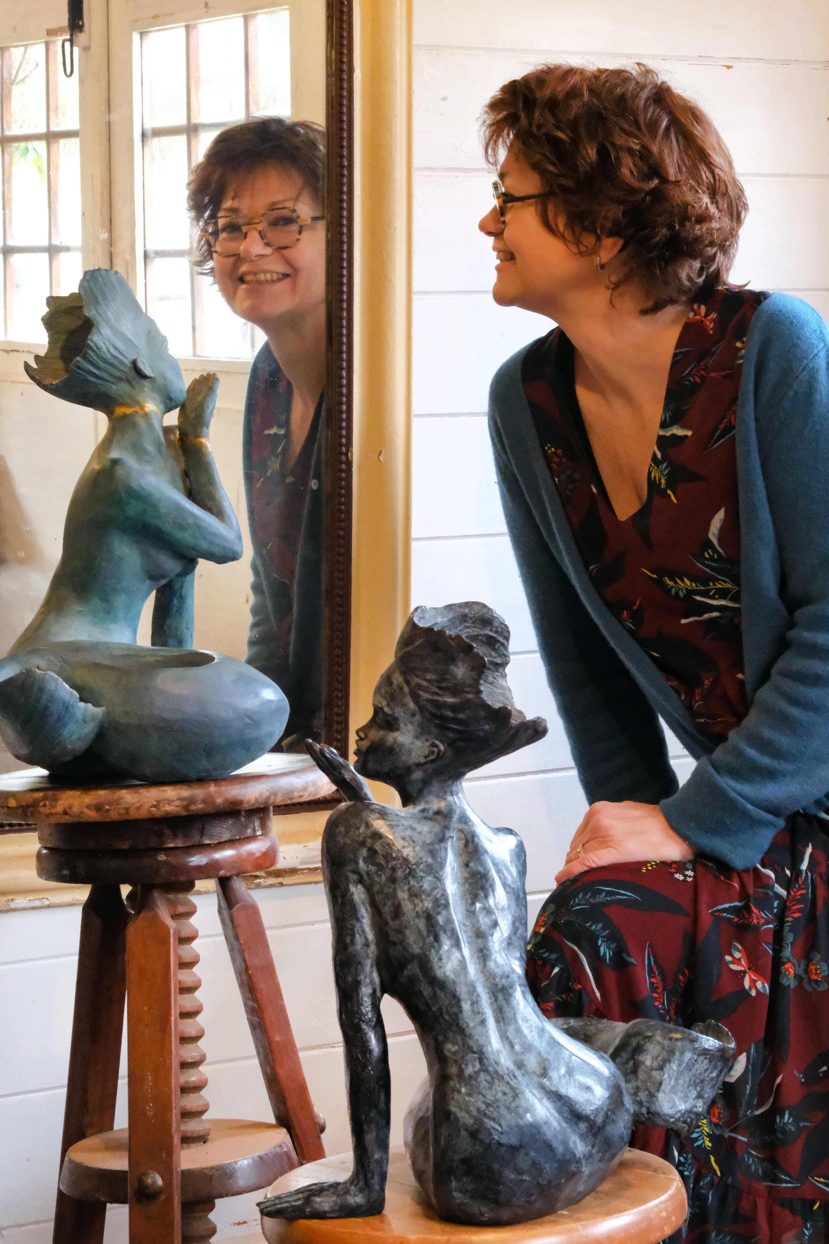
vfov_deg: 24.5
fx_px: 2867
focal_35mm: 83
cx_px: 409
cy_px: 688
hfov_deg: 16.5
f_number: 16
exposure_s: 1/45
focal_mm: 50
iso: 12800
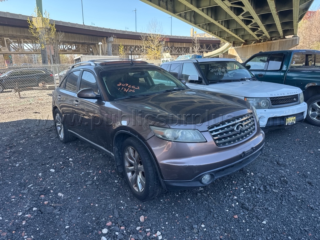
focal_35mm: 24
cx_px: 160
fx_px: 222
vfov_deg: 56.8
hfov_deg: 71.6
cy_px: 120
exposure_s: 1/368
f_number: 1.78
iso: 80
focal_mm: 6.76
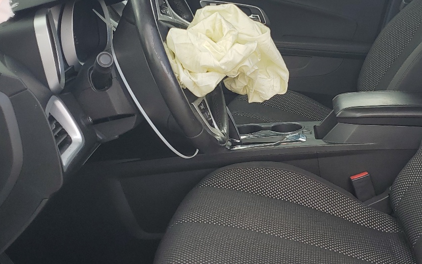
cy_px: 120
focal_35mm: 52
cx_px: 261
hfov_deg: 38.6
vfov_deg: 24.9
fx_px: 598
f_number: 1.5
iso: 50
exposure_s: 1/435
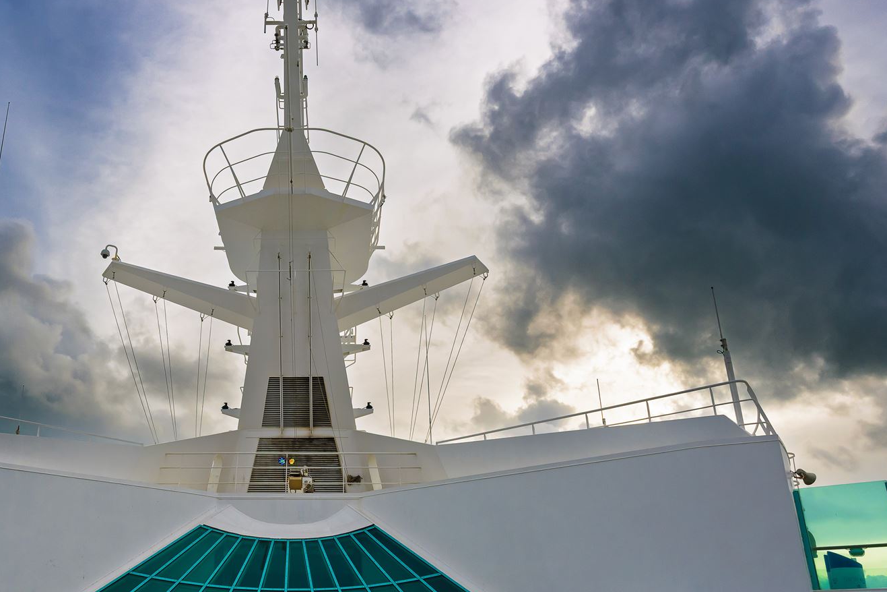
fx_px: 862
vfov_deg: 37.8
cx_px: 300
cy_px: 317
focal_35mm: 35
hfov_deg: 53.4
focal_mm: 24
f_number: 13
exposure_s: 1/400
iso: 500
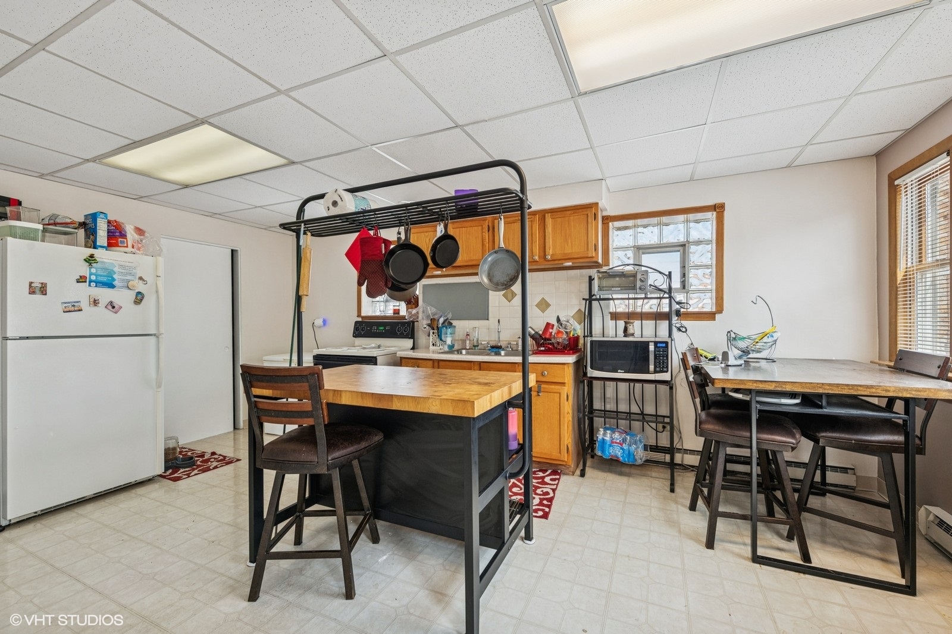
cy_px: 317
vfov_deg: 81.2
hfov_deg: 104.3
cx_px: 476
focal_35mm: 14
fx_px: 370
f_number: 8
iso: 250
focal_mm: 14
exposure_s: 1/100
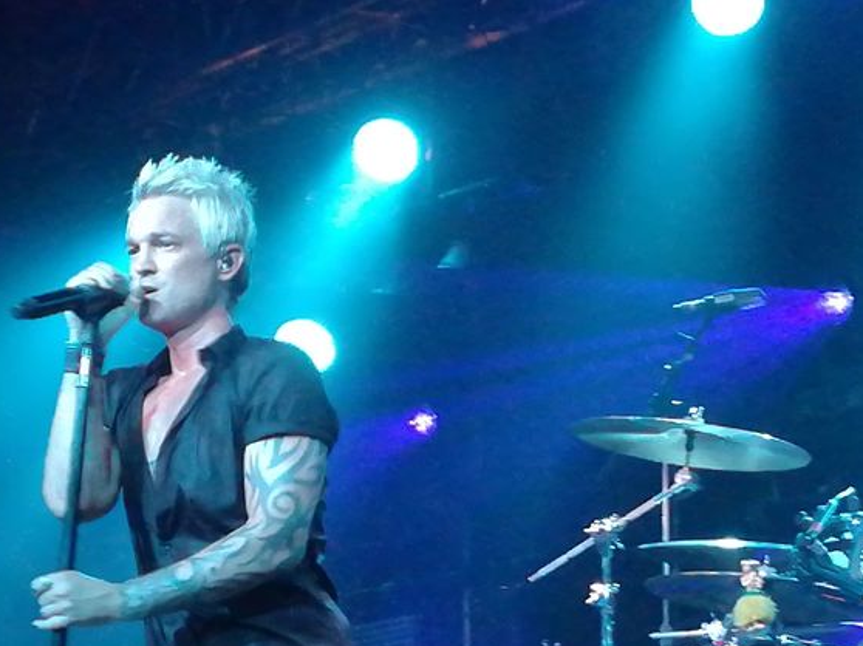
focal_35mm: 114
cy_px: 620
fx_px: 2841
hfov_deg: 17.3
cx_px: 438
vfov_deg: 12.8
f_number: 2.2
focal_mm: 3.83
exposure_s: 1/20
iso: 640
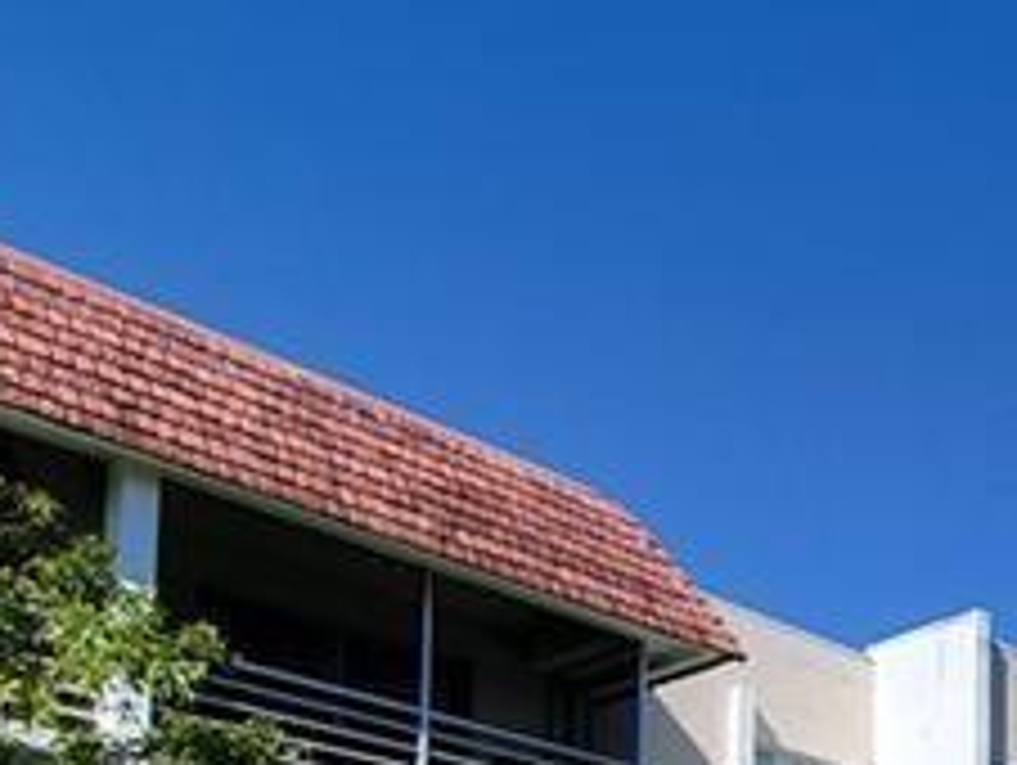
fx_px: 1353
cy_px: 1166
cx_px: 1382
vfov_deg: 24.3
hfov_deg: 30.5
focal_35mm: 46
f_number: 2.2
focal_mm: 2.2
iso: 50
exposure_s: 1/1619
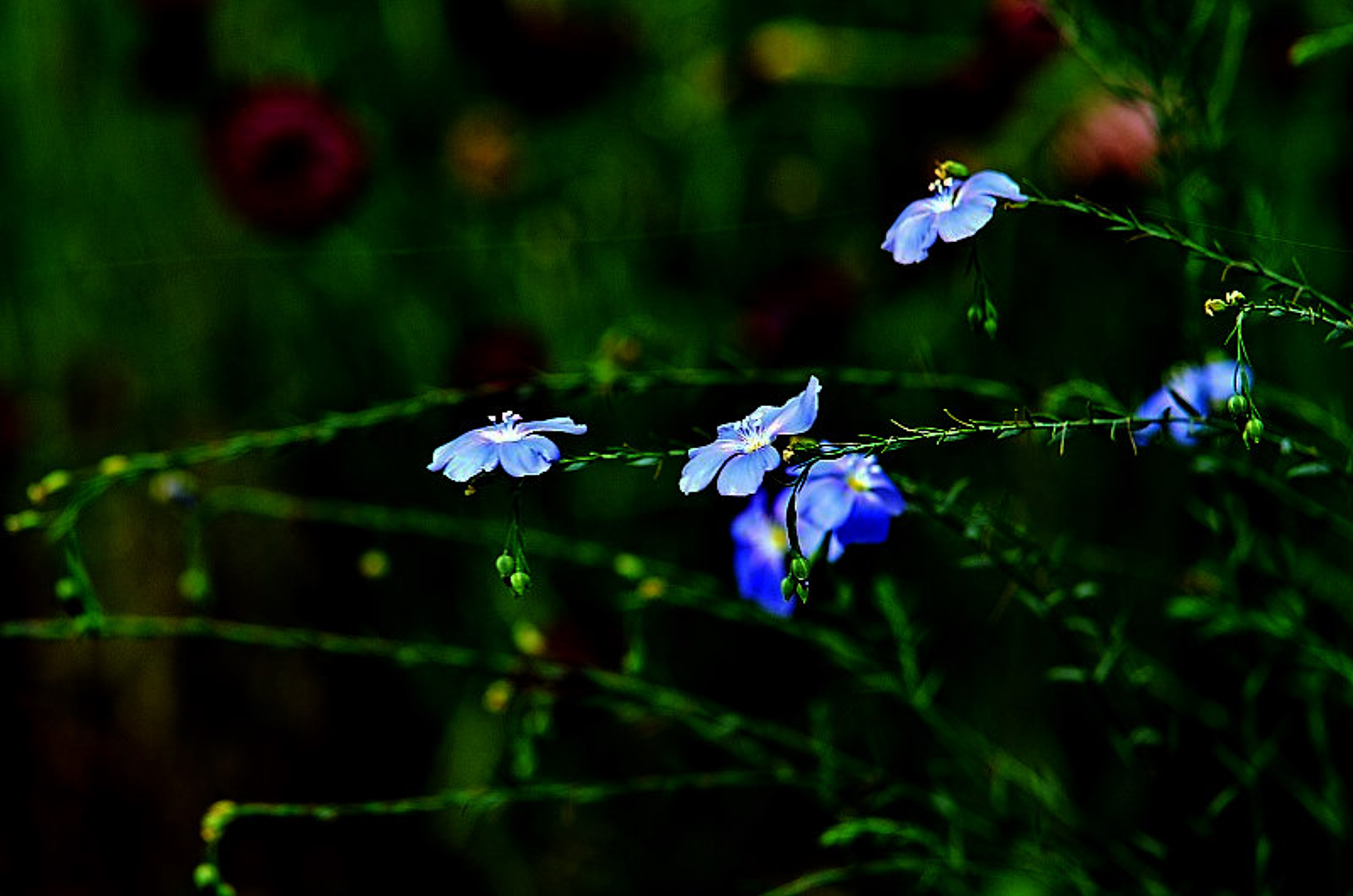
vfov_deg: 5.5
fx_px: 9283
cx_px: 676
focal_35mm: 248
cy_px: 448
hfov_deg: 8.3
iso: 100
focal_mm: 165
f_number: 5.6
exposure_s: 1/160
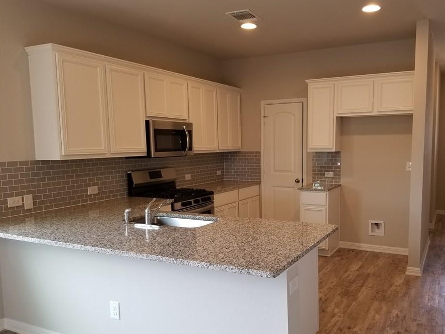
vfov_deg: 46.7
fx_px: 386
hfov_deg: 59.7
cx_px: 255
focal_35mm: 30
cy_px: 186
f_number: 1.7
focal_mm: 4.3
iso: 80
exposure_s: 1/60
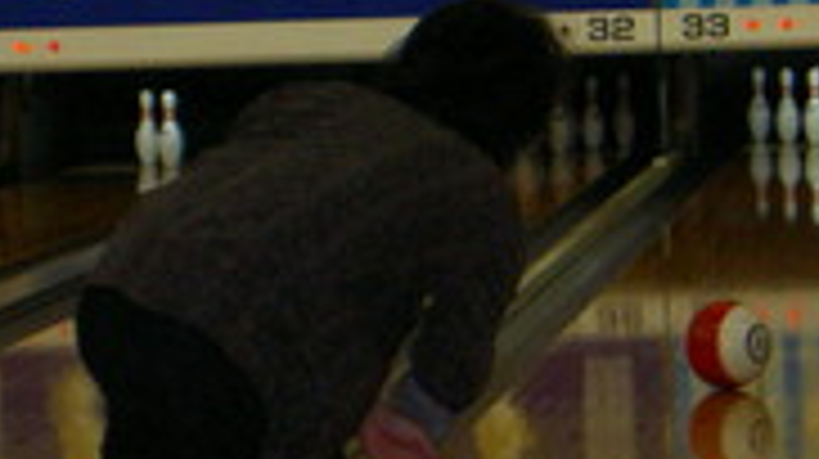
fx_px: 5207
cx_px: 423
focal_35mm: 240
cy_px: 171
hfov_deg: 9.0
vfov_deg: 5.0
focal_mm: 14.7
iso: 200
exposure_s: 1/80
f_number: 4.6
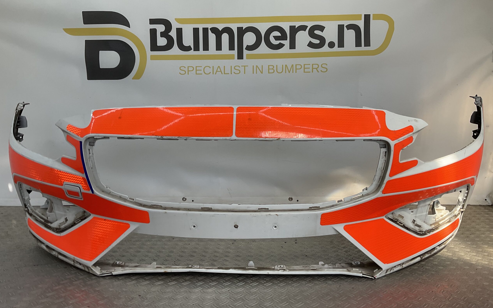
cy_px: 164
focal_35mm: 31
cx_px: 246
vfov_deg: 40.6
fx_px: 417
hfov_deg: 61.2
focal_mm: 3
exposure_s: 1/333
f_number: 1.8
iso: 16
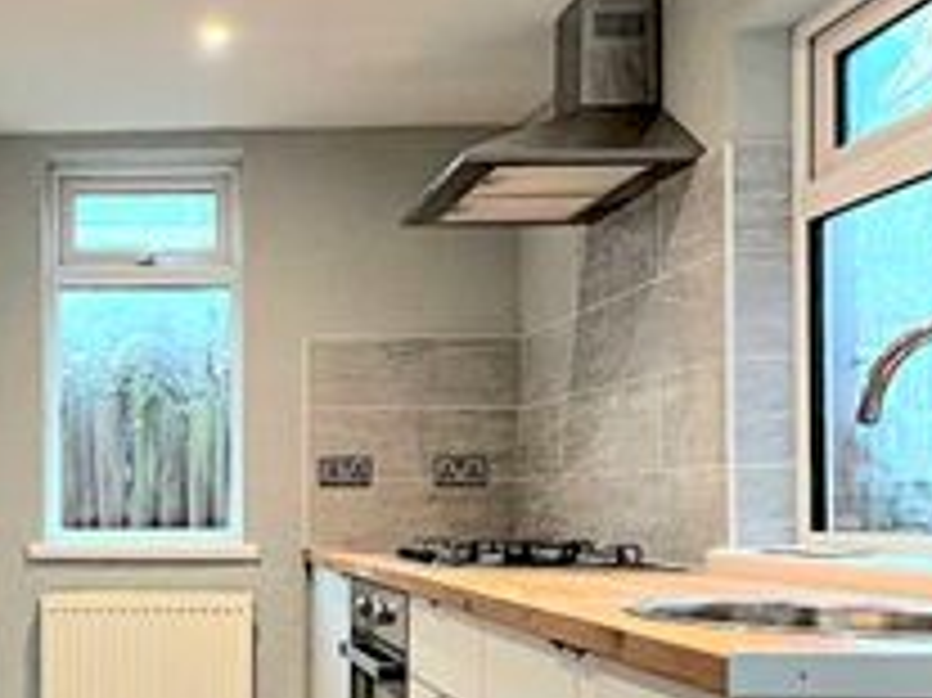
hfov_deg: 40.3
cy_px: 511
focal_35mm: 44
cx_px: 126
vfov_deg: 32.3
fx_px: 1184
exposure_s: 1/100
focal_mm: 1.57
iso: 160
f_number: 1.8
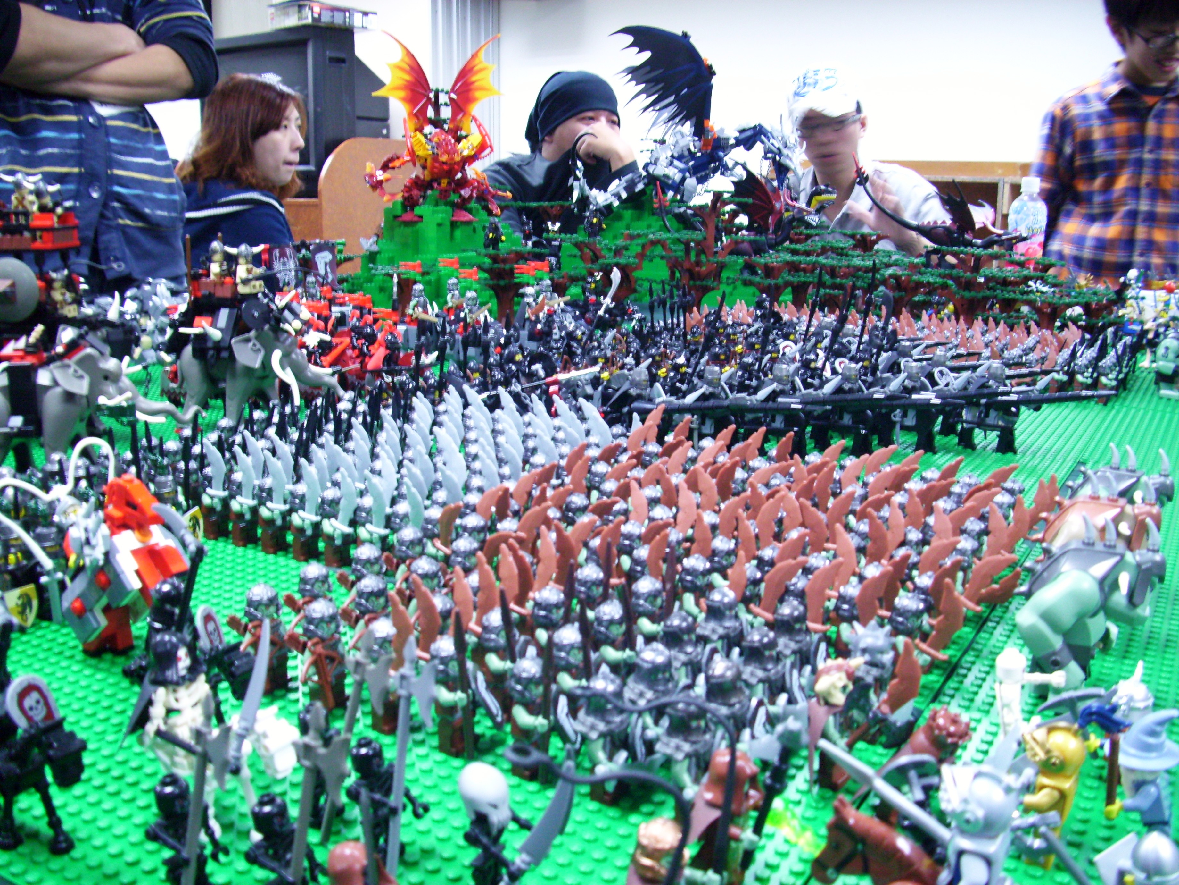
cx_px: 590
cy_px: 442
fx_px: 1090
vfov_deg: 44.2
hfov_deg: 56.8
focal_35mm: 32
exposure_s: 1/8
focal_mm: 5.7
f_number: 2.9
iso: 160
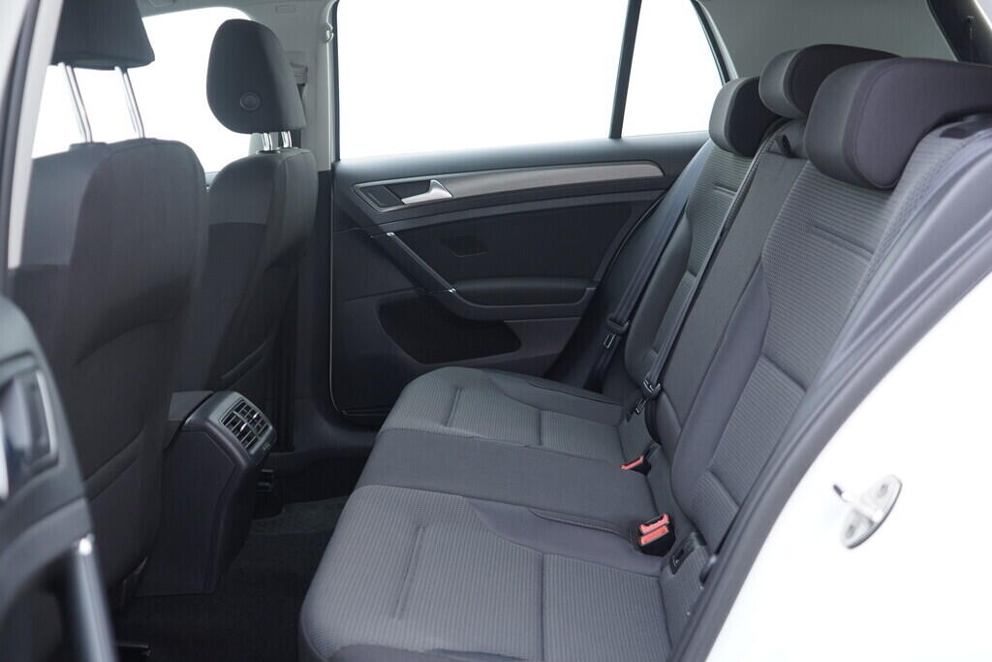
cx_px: 496
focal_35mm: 36
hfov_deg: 53.1
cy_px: 331
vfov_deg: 36.9
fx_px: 992
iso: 250
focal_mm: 24
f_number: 2.8
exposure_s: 1/40
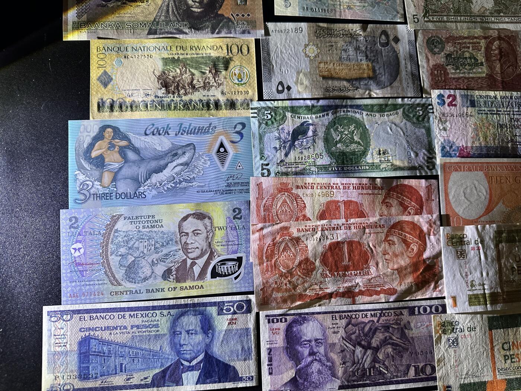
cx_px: 260
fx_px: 361
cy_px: 196
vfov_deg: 56.8
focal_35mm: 24
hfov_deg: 71.6
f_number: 1.78
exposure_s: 1/50
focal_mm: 6.86
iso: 320
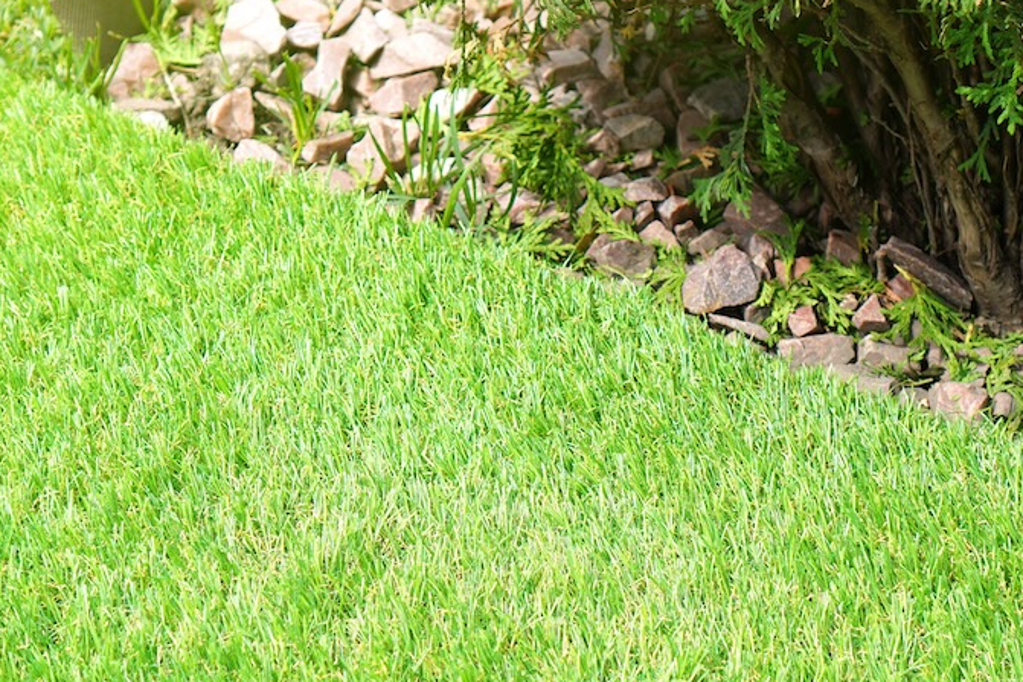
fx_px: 2667
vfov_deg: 14.5
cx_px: 572
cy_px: 420
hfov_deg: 21.7
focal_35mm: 94
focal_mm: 35
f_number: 3.5
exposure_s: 1/320
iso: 100
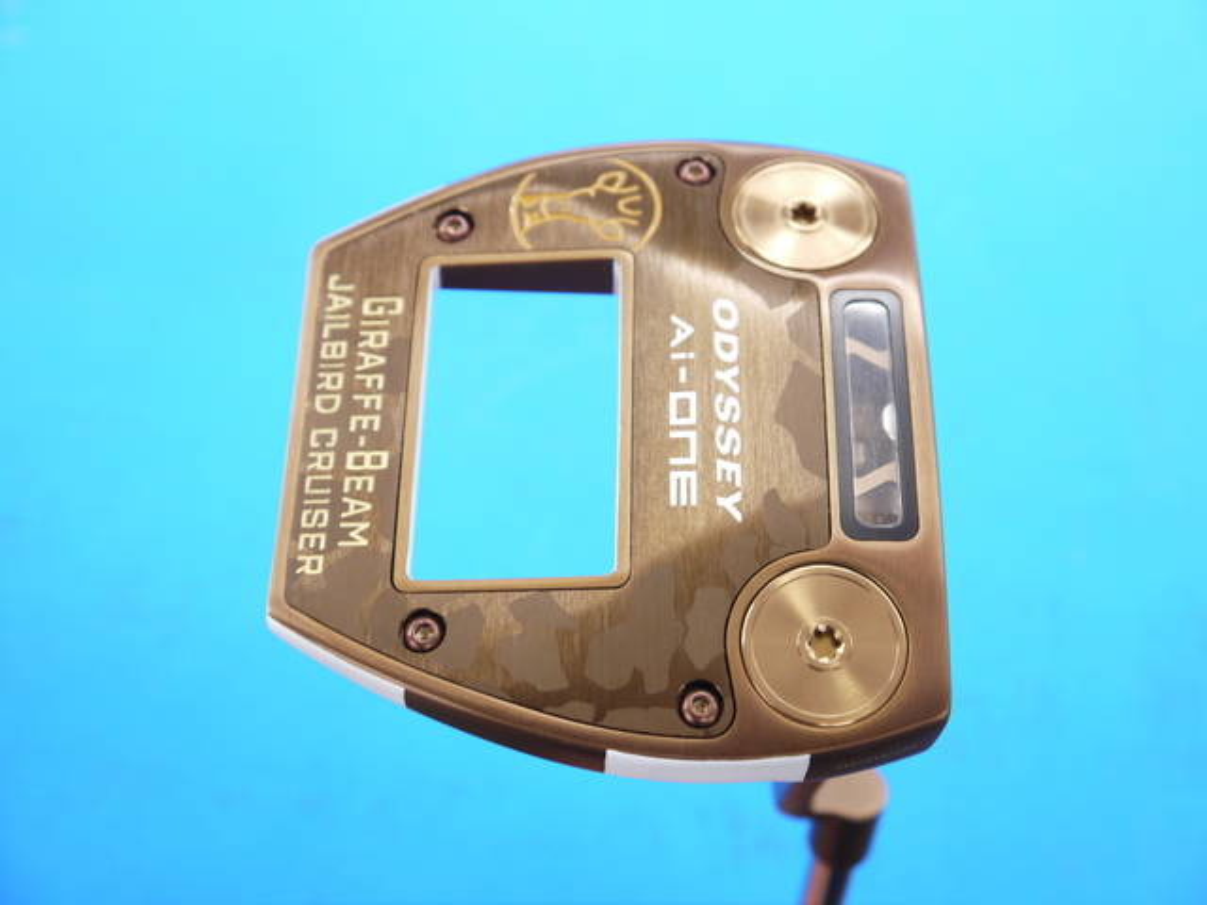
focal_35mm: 48
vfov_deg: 30.3
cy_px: 452
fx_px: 1674
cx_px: 604
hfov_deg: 39.7
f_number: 4.5
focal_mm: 24
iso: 500
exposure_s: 1/60
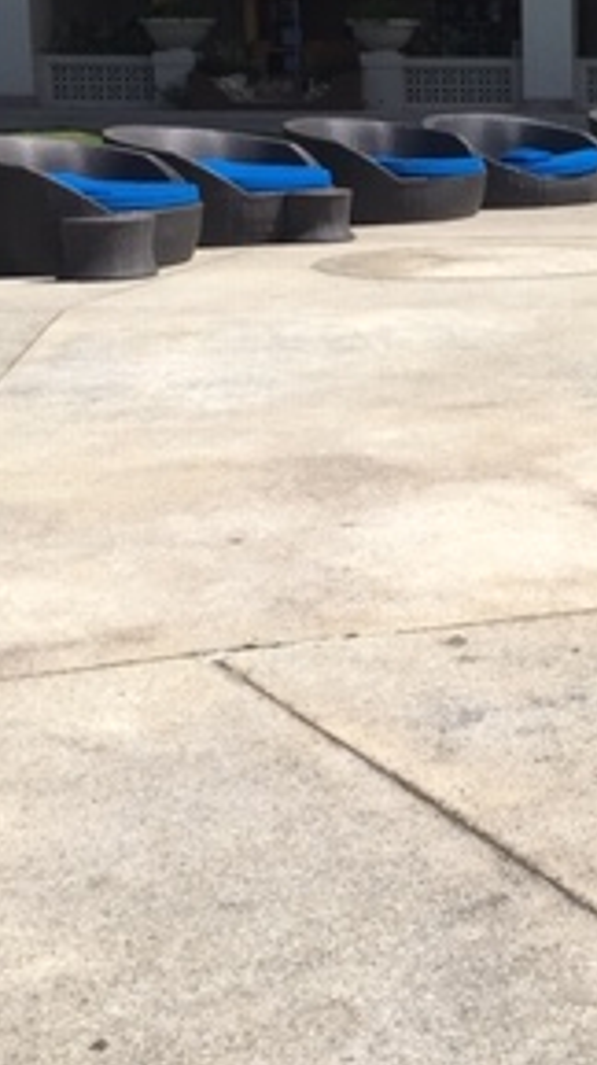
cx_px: 722
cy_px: 365
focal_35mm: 70
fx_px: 1975
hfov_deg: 16.5
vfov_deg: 30.0
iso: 25
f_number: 2.2
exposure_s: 1/3077
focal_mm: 4.15
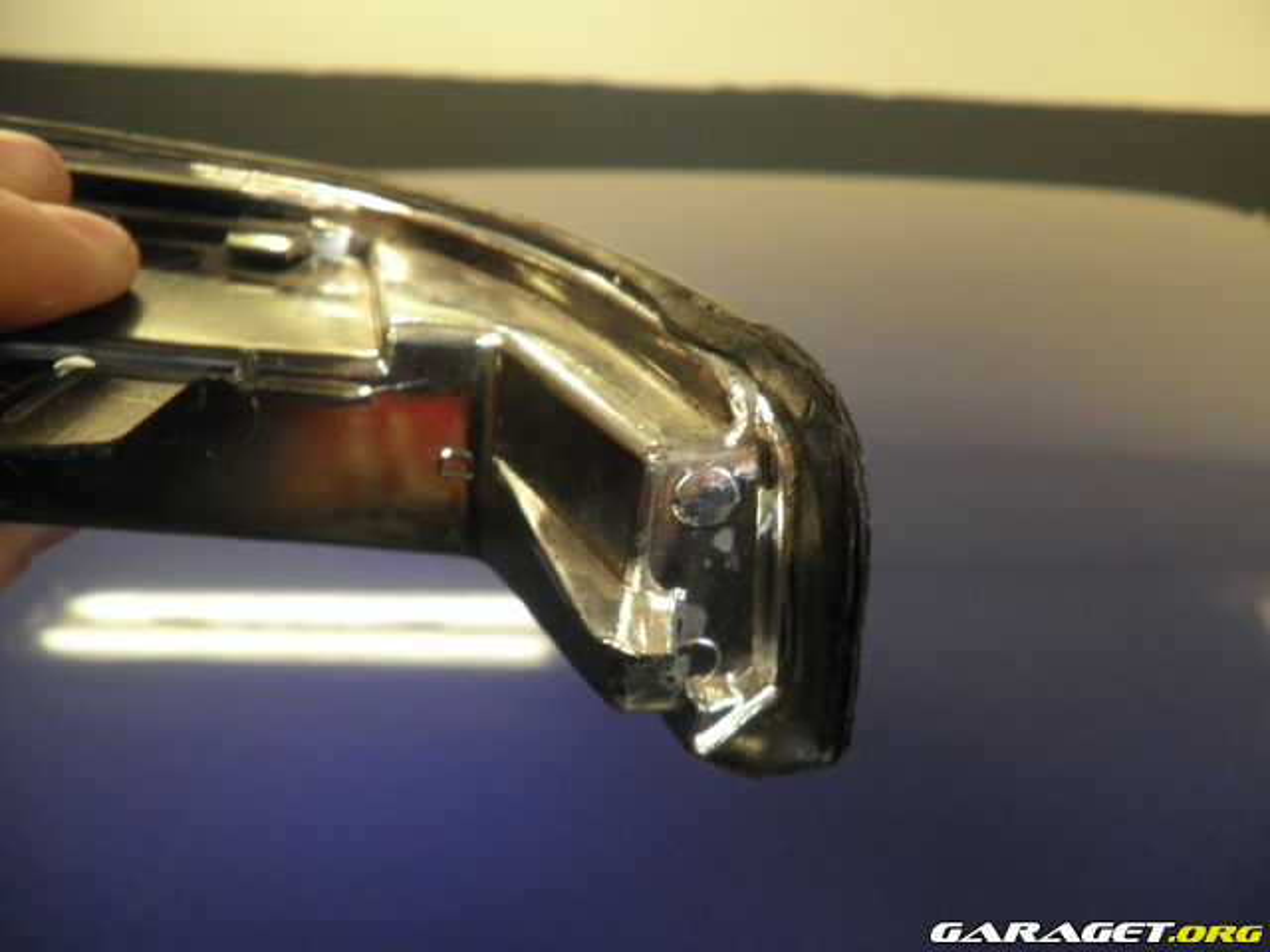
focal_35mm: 26
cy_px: 476
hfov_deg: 67.3
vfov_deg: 53.1
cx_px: 635
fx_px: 954
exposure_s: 1/20
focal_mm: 4.65
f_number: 2.6
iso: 160
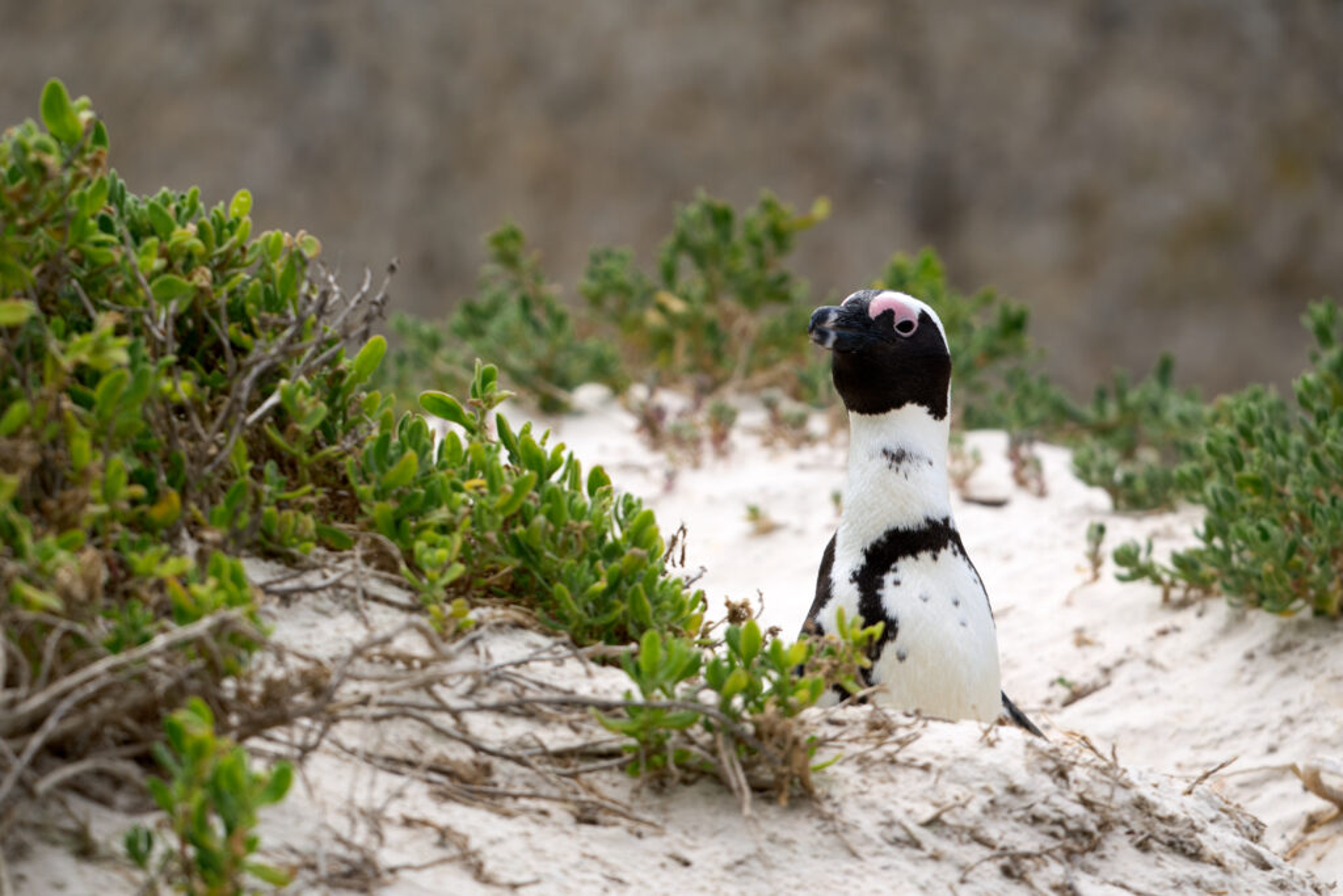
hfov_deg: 3.7
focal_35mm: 560
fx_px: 20880
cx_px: 672
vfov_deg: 2.5
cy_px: 448
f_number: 6.3
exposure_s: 1/500
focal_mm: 373.1
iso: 125
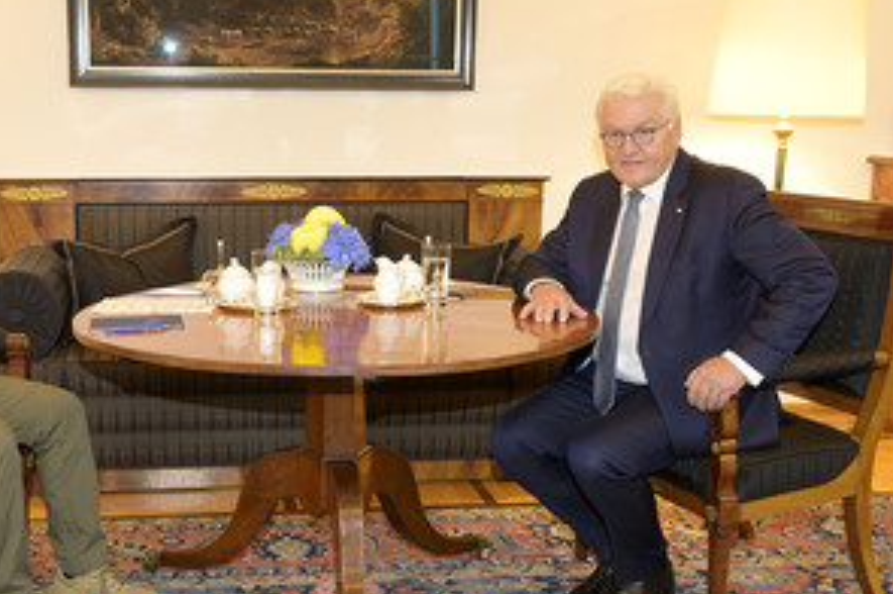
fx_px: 1214
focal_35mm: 49
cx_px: 316
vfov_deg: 27.5
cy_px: 318
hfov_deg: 40.0
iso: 2500
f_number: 6.3
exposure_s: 1/60
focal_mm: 32
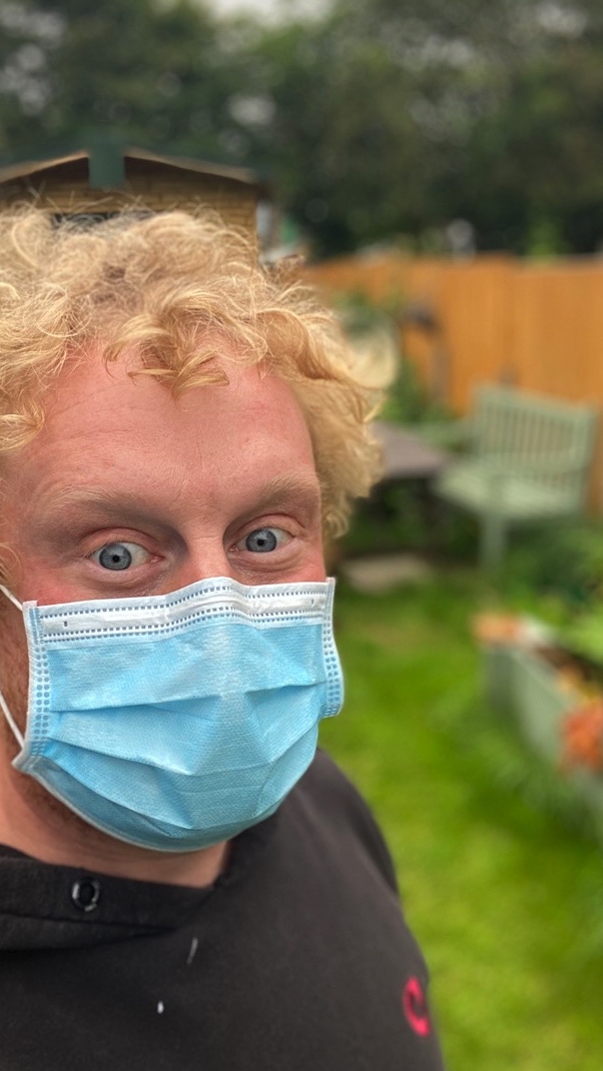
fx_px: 938
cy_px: 537
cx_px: 207
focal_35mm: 33
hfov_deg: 35.3
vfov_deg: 59.5
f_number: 2.2
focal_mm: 2.71
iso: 25
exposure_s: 1/153
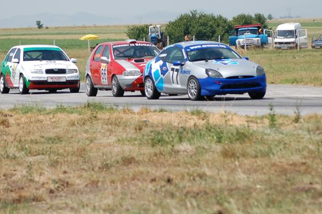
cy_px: 28
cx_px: 155
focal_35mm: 267
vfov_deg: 5.1
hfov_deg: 7.7
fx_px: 2386
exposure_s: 1/1250
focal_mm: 98
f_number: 5
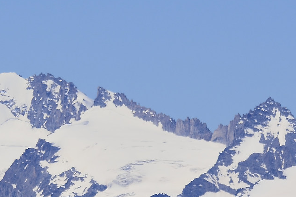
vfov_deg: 1.1
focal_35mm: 1242
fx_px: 10209
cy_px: 120
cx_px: 27
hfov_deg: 1.7
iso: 100
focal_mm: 220
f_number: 7.1
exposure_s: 1/500
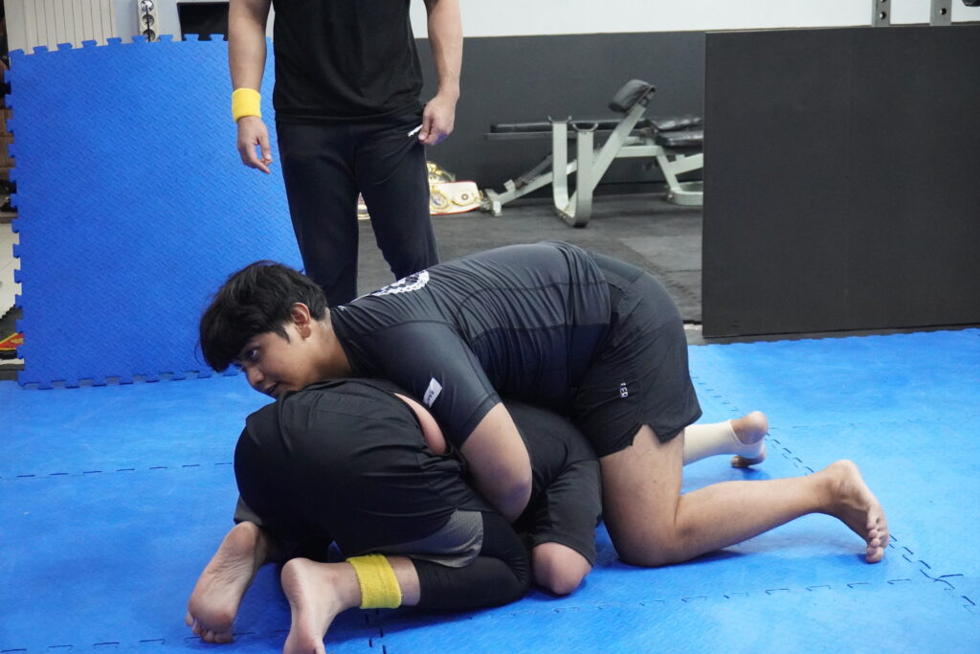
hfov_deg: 37.8
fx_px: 1429
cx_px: 490
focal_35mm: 52
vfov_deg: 25.8
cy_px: 327
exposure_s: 1/200
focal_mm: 35
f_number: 5.6
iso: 6400
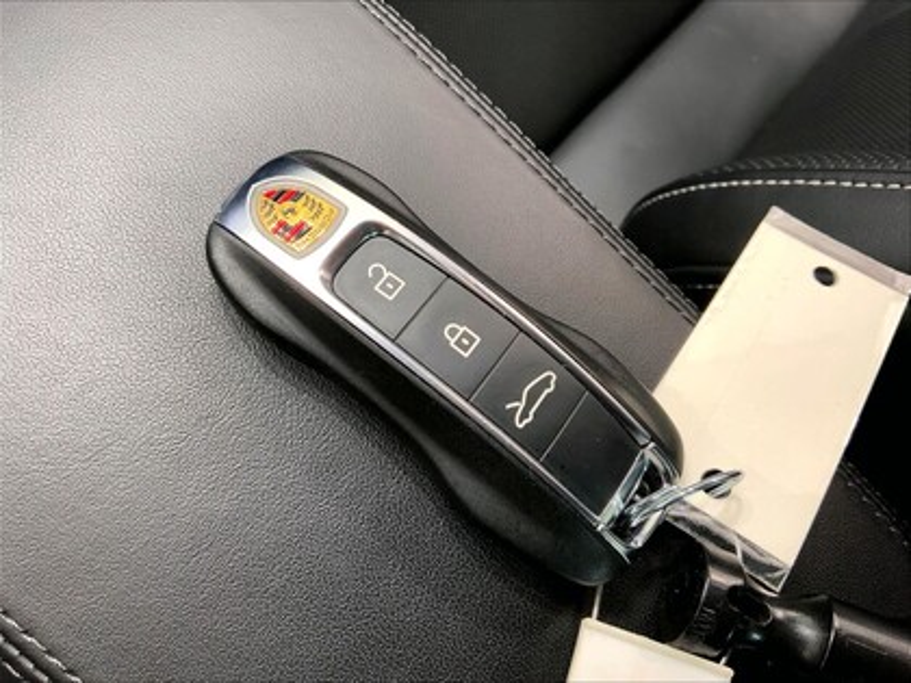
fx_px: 763
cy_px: 342
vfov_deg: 48.2
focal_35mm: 29
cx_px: 456
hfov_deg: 61.7
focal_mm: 3
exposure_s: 1/77
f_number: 1.8
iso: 64
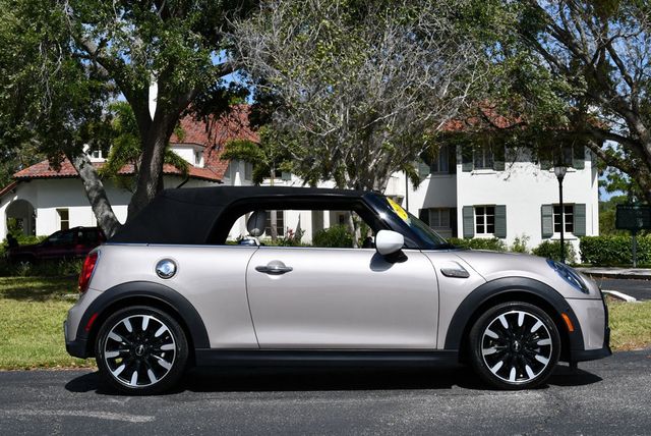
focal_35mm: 60
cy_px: 218
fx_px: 1086
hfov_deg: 33.4
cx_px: 326
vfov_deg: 22.7
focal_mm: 30
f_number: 9
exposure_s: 1/320
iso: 100
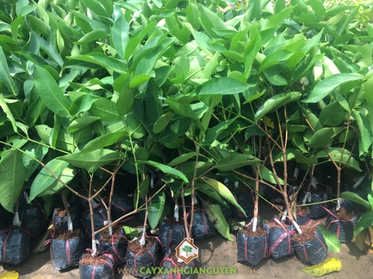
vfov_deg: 48.2
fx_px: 312
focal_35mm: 29
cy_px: 140
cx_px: 186
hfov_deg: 61.7
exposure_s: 1/100
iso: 32
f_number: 2.2
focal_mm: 4.15
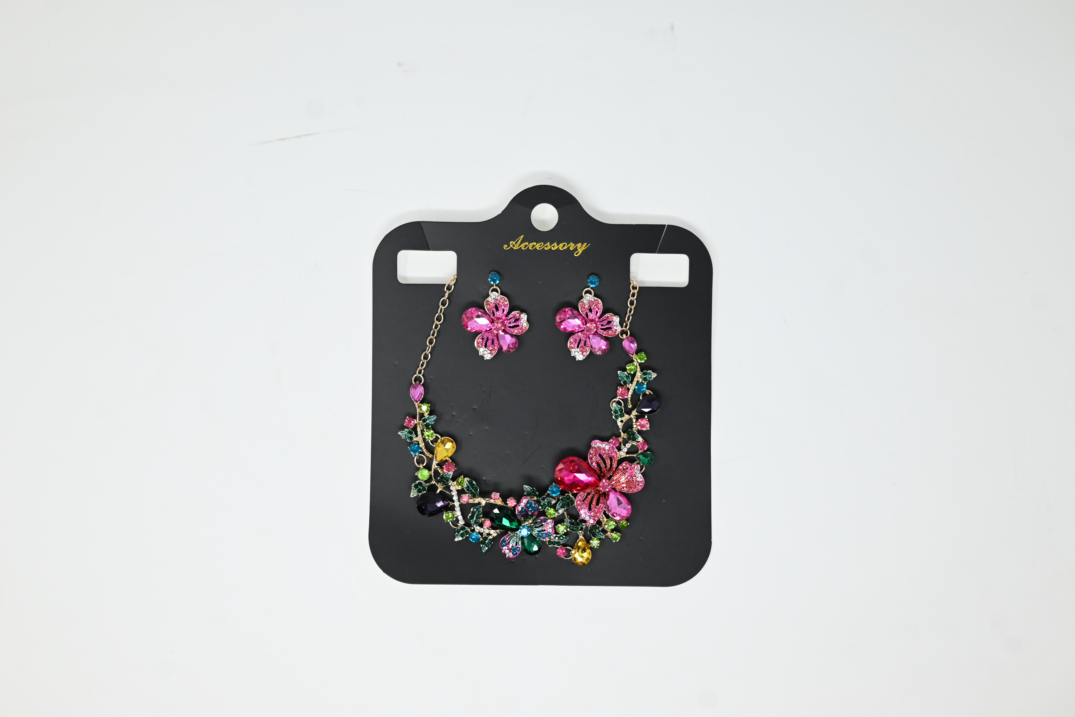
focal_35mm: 40
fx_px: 1195
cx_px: 538
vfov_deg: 33.4
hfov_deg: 48.4
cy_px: 358
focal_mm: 40
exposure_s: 1/60
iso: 125
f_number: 4.5
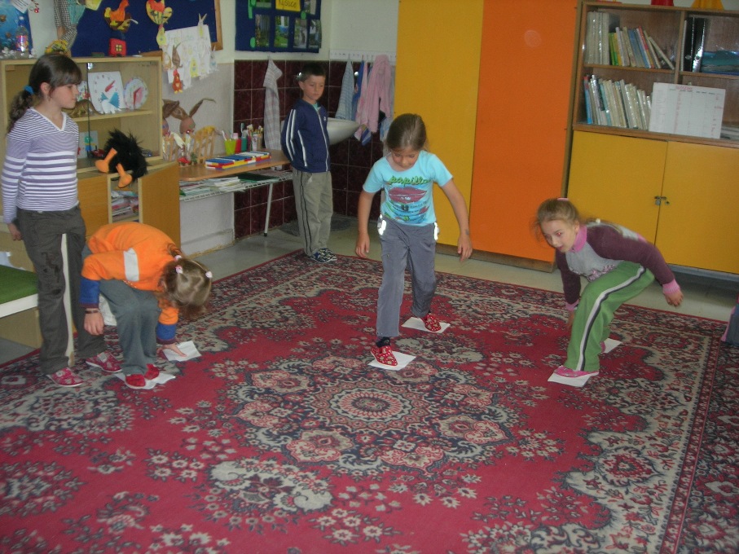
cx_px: 370
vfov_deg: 37.7
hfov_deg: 49.0
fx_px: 811
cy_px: 277
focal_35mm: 38
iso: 78
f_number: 2.8
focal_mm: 7.8
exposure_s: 1/60.1
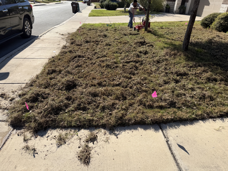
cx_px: 114
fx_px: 158
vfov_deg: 56.8
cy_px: 86
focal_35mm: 24
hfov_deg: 71.6
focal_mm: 6.76
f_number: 1.78
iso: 80
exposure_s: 1/3759
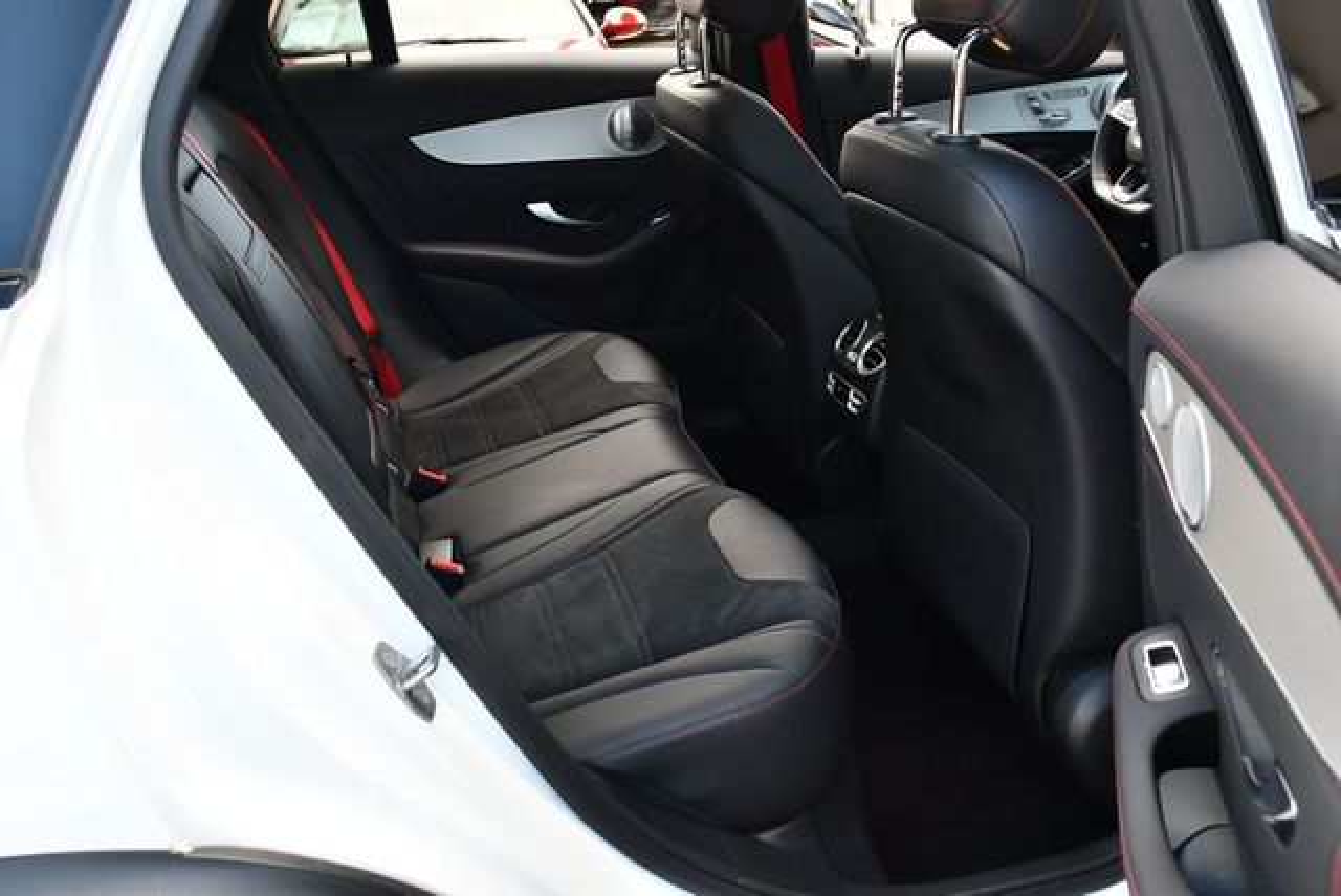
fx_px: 1342
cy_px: 448
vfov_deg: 36.9
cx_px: 670
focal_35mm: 36
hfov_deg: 53.1
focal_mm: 18
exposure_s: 1/250
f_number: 5
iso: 400
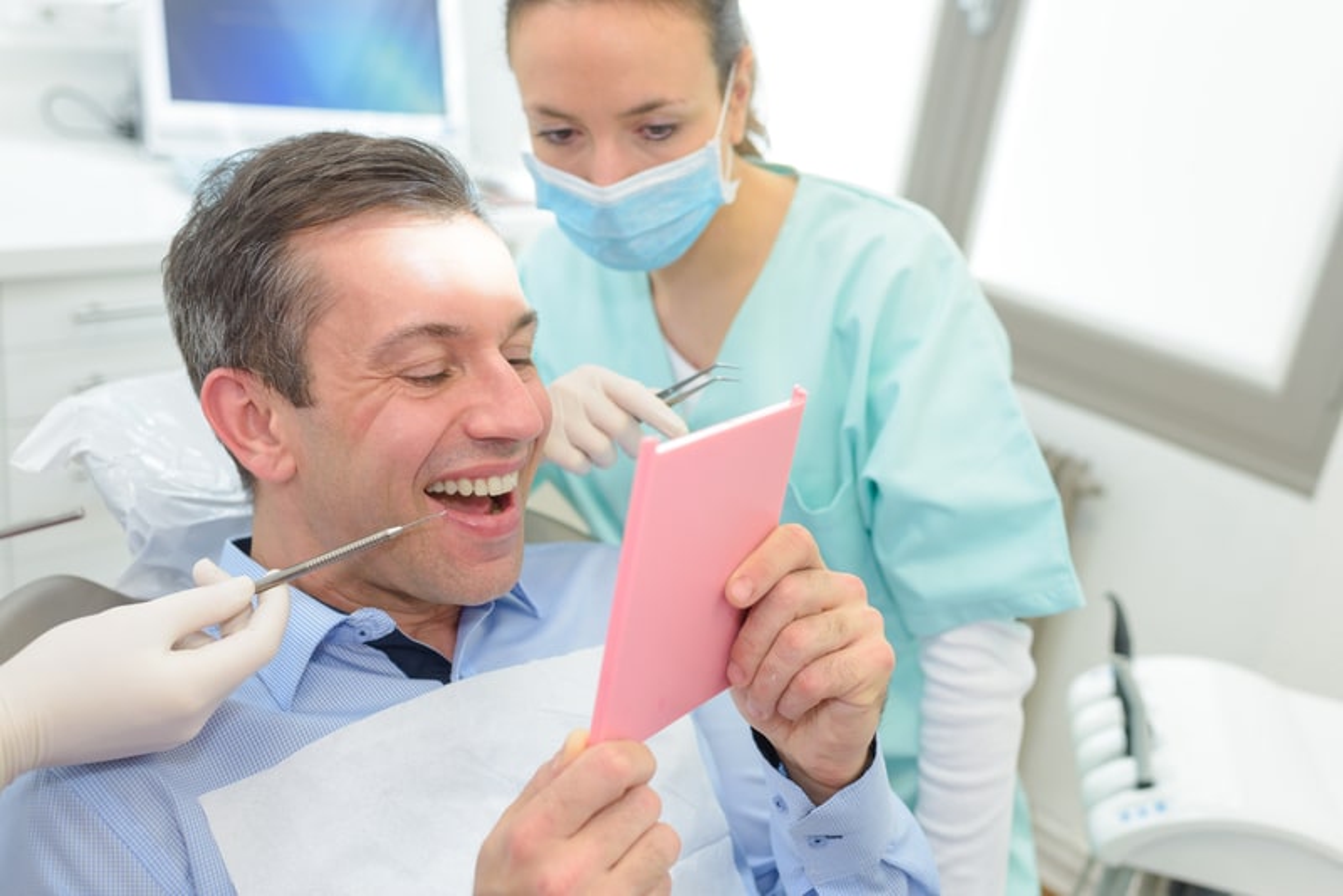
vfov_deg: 37.9
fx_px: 1306
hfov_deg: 54.4
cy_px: 448
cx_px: 672
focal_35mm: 35
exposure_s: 1/100
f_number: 3.2
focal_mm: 35
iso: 200
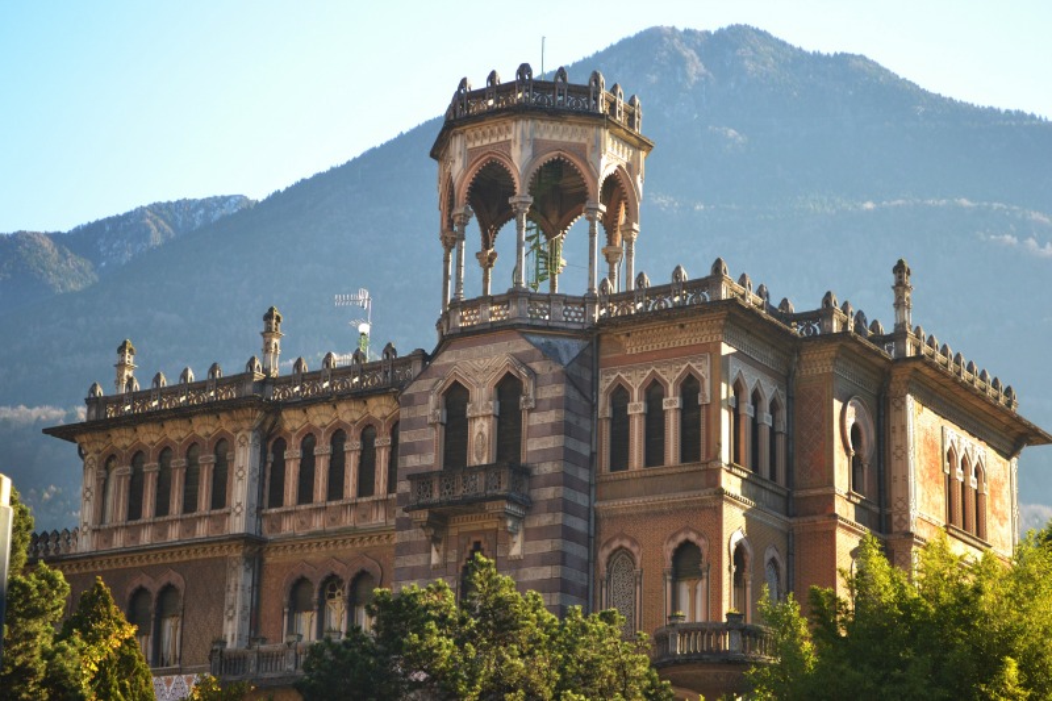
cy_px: 350
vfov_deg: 16.5
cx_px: 526
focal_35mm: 82
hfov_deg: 24.6
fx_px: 2410
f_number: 6.3
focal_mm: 55
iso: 800
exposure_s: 1/320
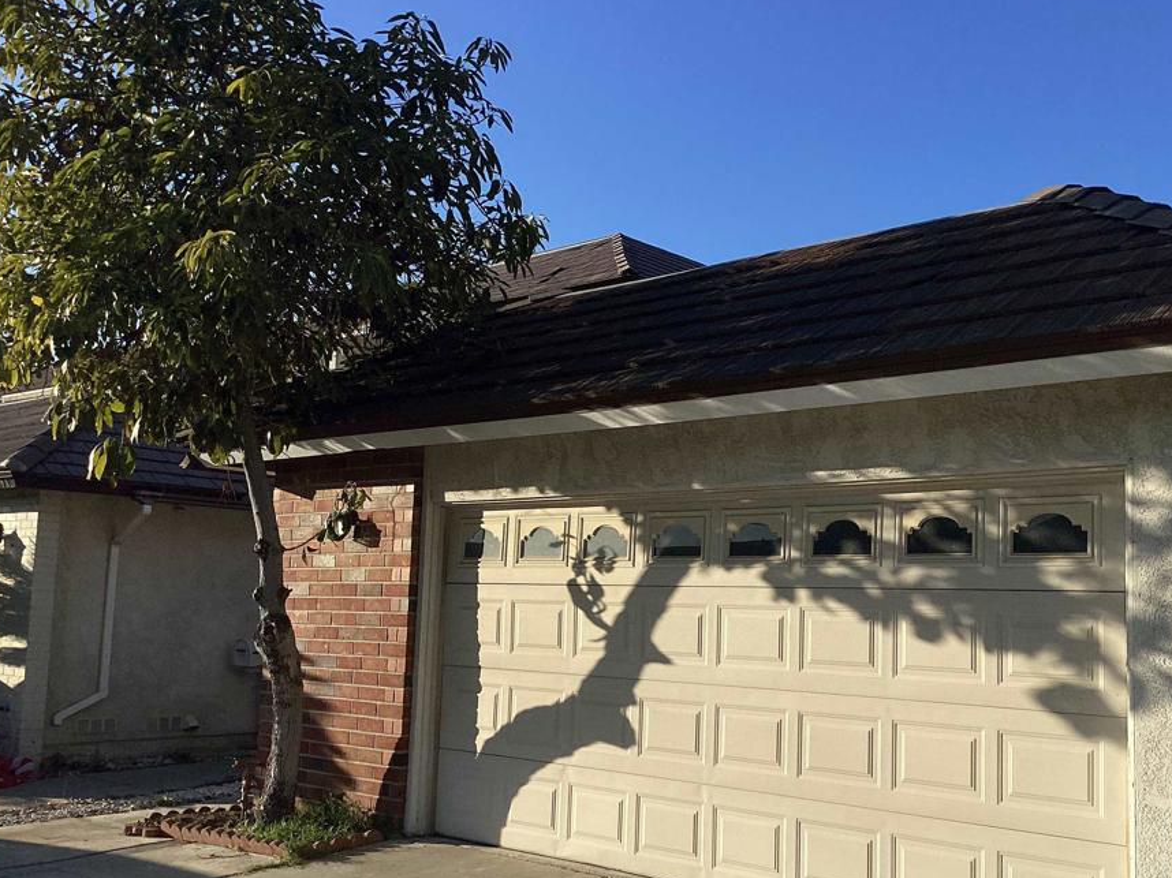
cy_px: 490
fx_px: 1252
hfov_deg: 49.9
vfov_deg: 38.6
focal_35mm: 37
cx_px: 682
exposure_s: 1/3021
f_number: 2.4
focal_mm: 3.3
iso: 25
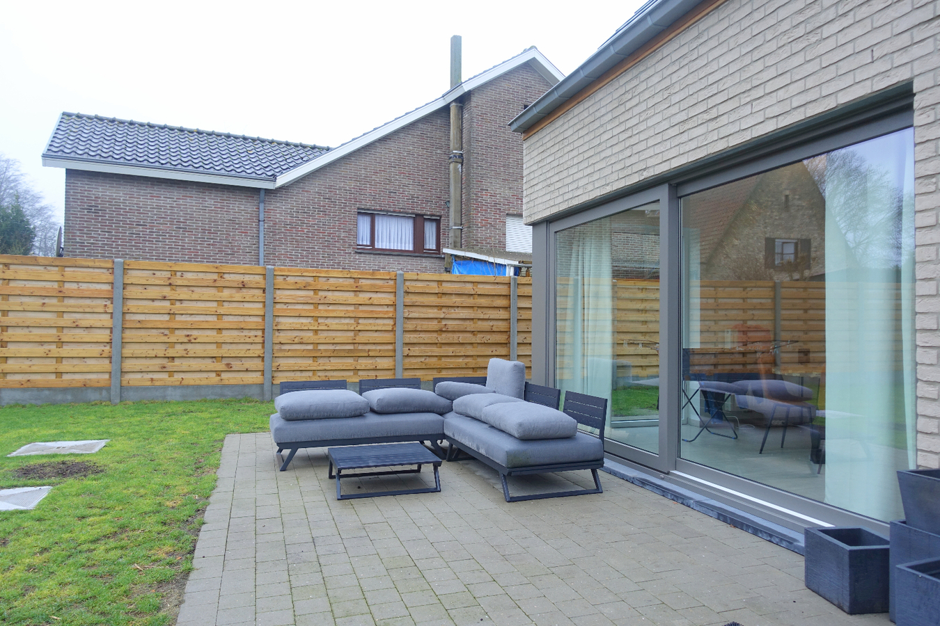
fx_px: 627
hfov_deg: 73.7
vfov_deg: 53.1
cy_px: 313
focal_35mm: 24
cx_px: 470
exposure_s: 1/60
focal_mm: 8.8
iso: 125
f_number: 2.8
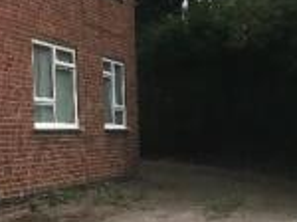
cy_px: 60
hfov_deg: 16.1
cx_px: -183
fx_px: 934
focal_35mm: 109
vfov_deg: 13.5
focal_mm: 3.99
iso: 20
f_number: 1.8
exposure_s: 1/1597
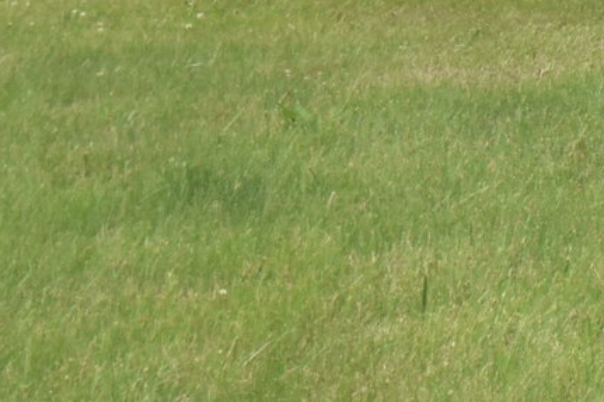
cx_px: 1687
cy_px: -214
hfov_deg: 8.4
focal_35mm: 214
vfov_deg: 6.3
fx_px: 3589
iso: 100
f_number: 6.3
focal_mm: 20
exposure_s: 1/160
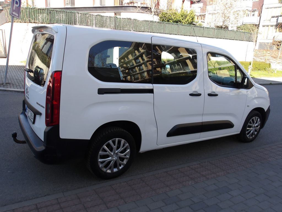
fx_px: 220
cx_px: 141
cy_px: 106
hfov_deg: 65.3
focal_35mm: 27
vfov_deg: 51.4
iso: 100
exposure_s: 1/322
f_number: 3
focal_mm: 4.9
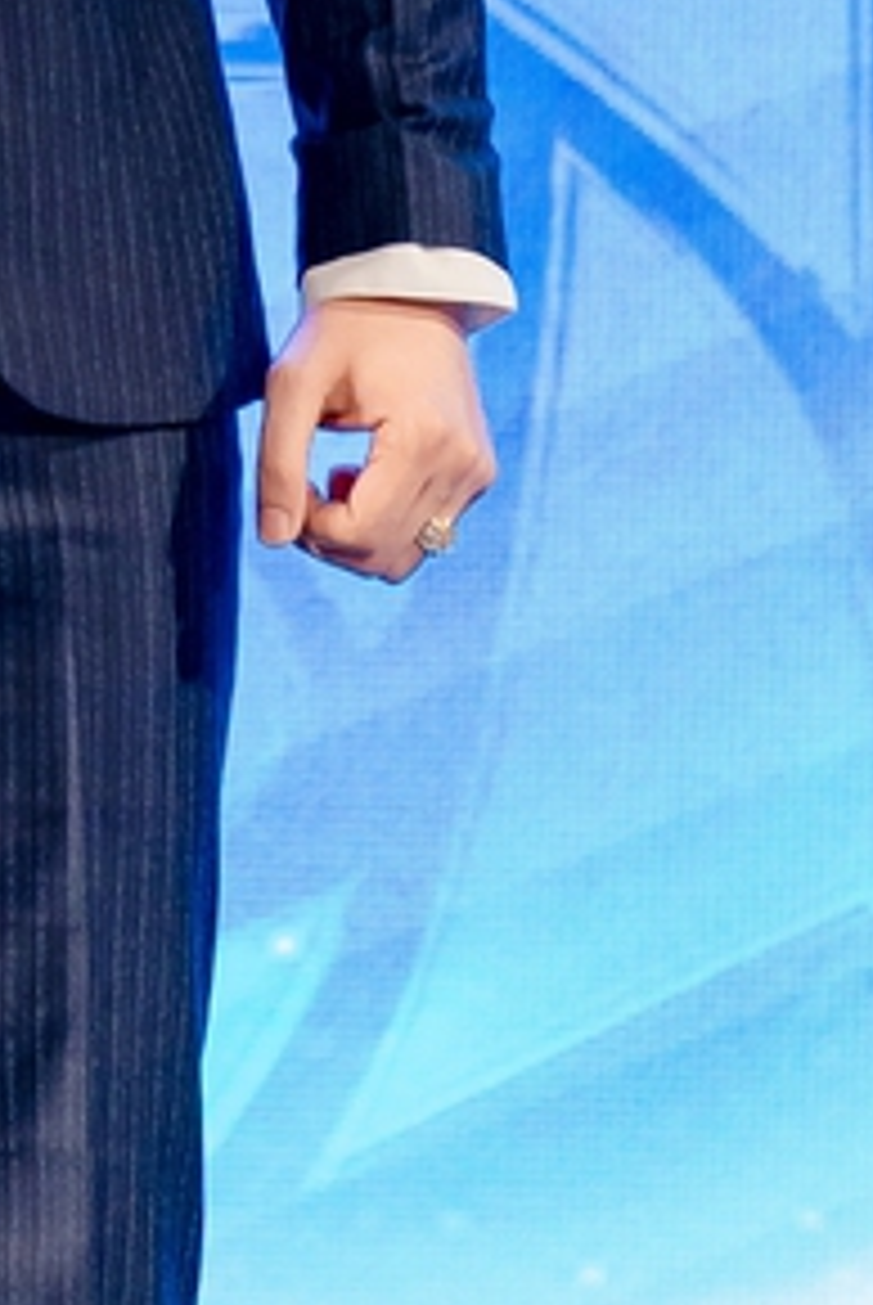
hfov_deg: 1.2
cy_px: -776
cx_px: -248
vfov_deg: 1.8
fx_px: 41039
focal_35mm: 1131
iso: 1600
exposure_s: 1/400
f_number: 3.2
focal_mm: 200
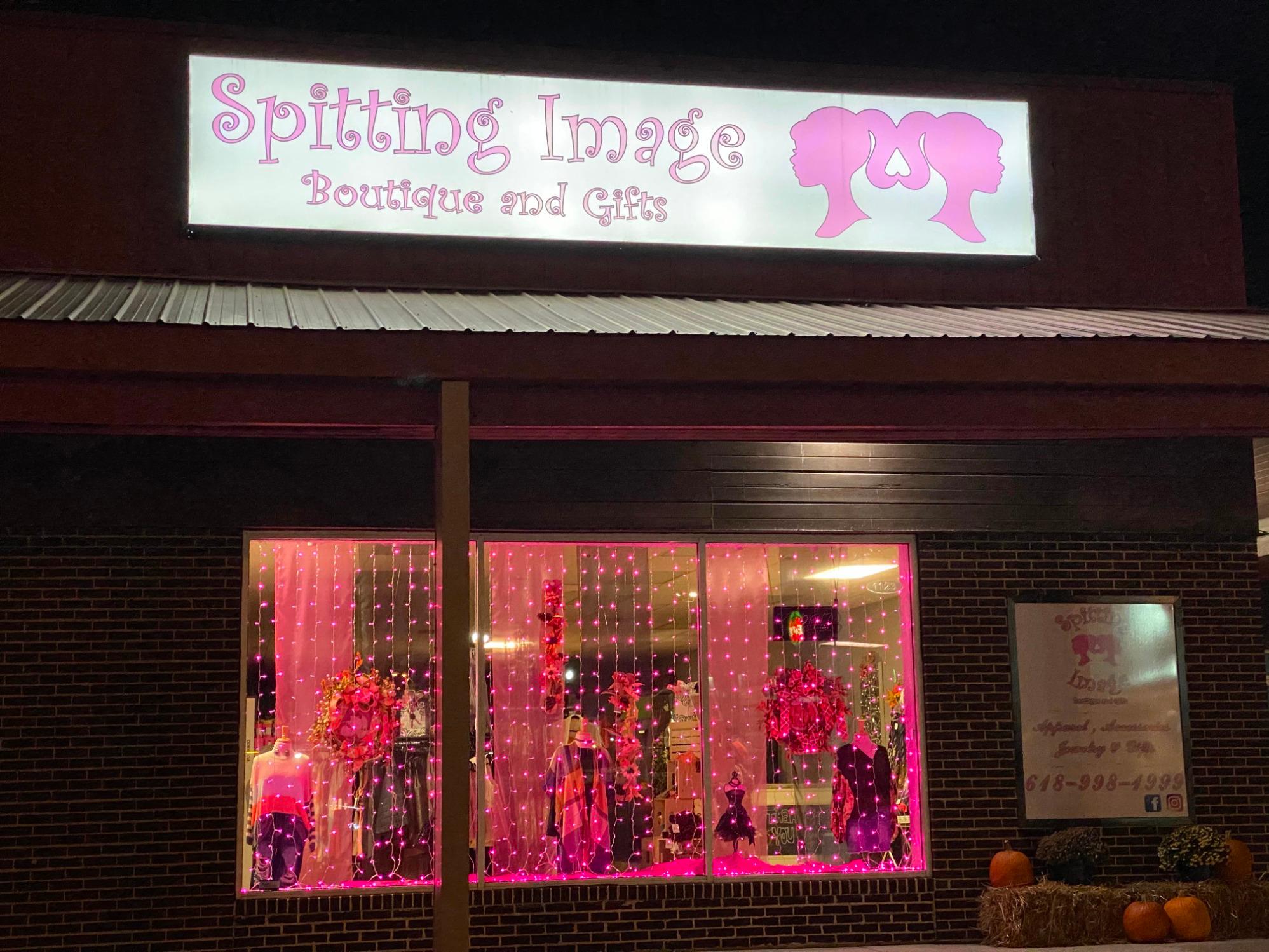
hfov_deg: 36.8
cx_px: 634
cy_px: 476
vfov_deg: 28.0
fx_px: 1906
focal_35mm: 52
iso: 400
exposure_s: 1/60
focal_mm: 6
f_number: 2
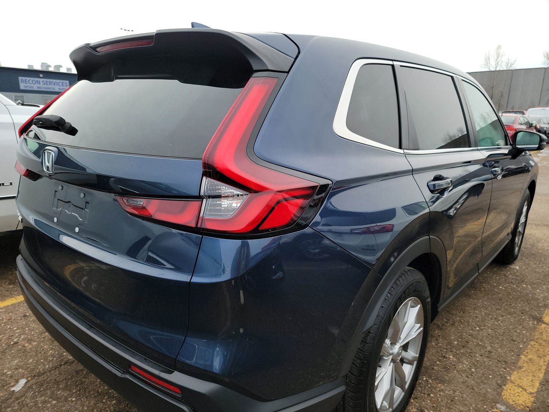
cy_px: 206
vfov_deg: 56.8
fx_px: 381
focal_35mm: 24
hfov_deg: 71.6
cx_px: 274
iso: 66
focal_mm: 6.7
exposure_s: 1/59
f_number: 1.8
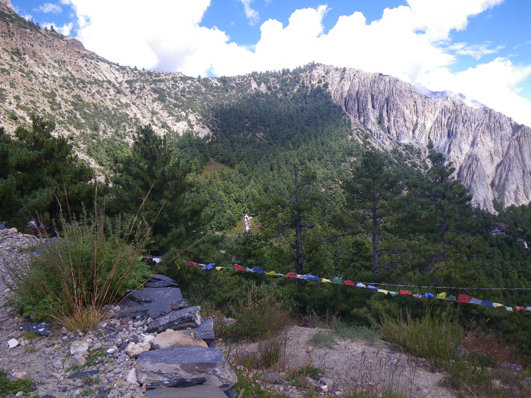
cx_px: 266
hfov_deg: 63.4
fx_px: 430
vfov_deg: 49.7
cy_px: 199
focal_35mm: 28
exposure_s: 1/200
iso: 50
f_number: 4.2
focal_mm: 5
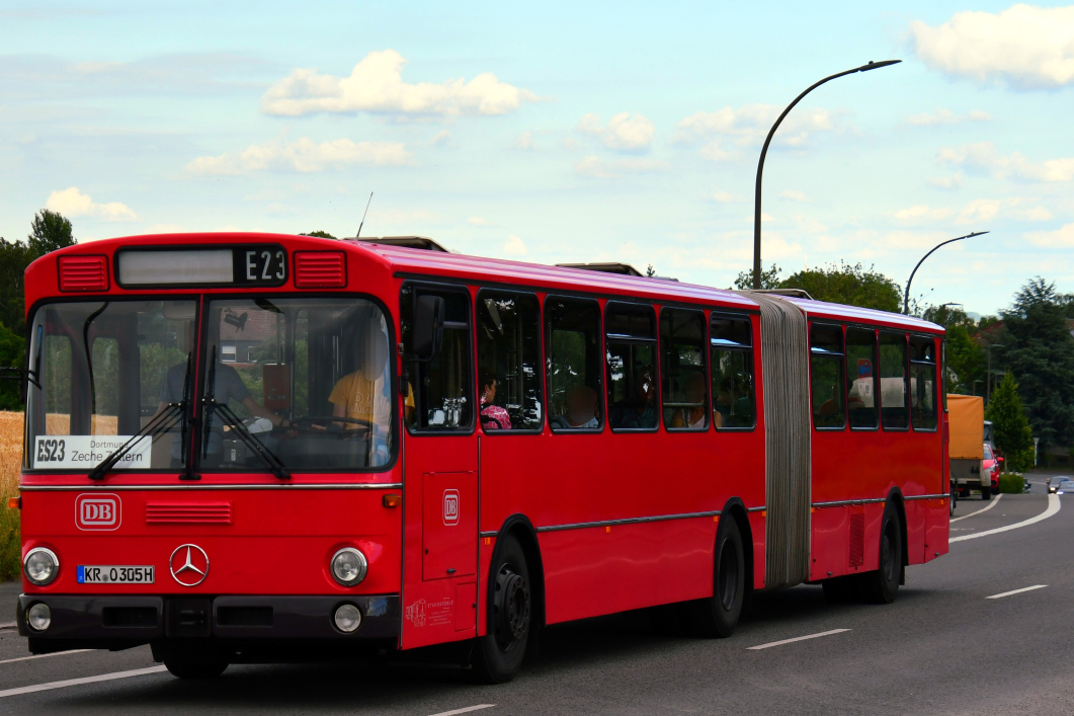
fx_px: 3400
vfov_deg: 12.0
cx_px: 436
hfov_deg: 17.9
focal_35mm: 114
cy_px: 374
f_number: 5.6
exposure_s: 1/1667
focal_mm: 62
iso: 400
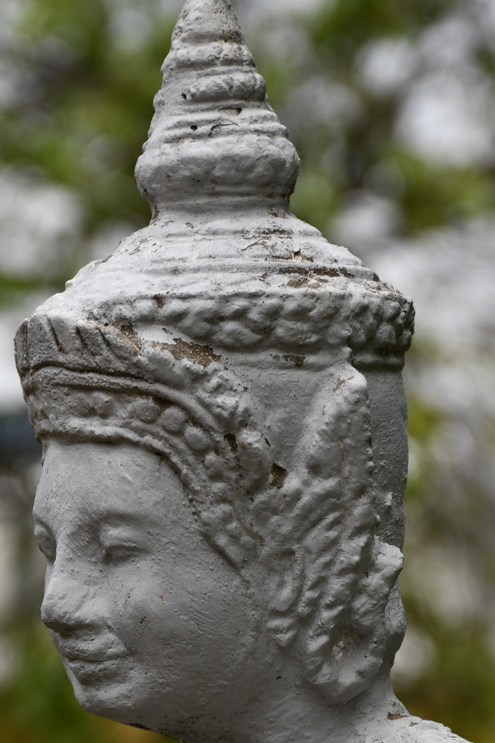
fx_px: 5054
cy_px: 551
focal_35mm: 245
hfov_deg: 5.6
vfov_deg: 8.4
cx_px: 227
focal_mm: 105
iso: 110
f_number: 8
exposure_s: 1/250
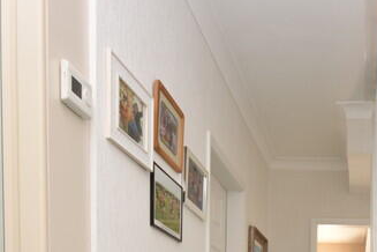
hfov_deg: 39.3
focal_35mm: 47
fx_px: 492
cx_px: 331
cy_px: 382
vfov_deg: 23.0
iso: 360
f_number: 4
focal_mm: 10
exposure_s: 1/60
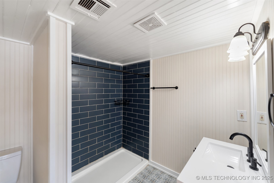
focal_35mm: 15
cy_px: 92
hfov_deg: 101.9
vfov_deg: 78.8
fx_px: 111
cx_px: 137
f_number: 2.8
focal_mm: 14.6
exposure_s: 1/60
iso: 400
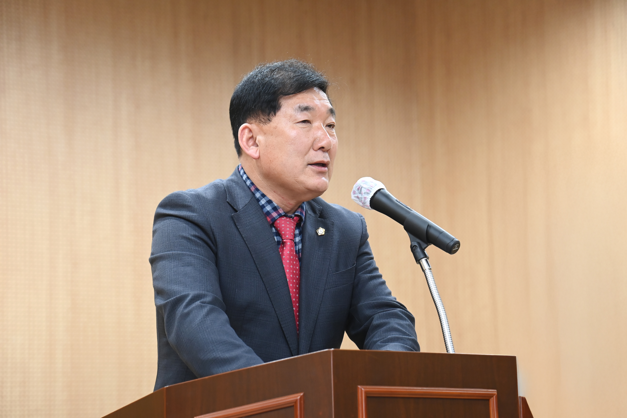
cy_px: 209
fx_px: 2090
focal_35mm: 120
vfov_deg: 11.4
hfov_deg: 17.1
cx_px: 314
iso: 2500
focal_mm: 120
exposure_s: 1/250
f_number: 6.3
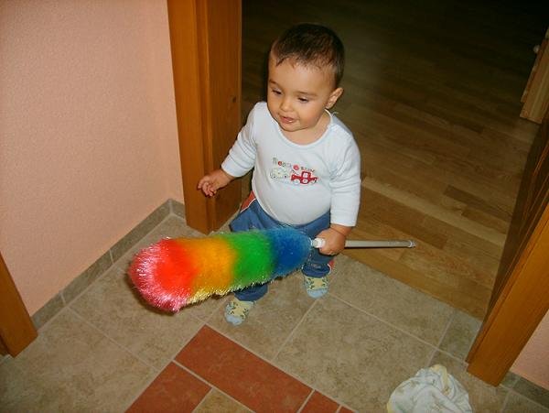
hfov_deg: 52.6
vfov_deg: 40.8
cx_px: 274
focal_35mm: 35
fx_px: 556
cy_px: 206
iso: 100
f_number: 2.8
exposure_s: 1/30
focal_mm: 5.8
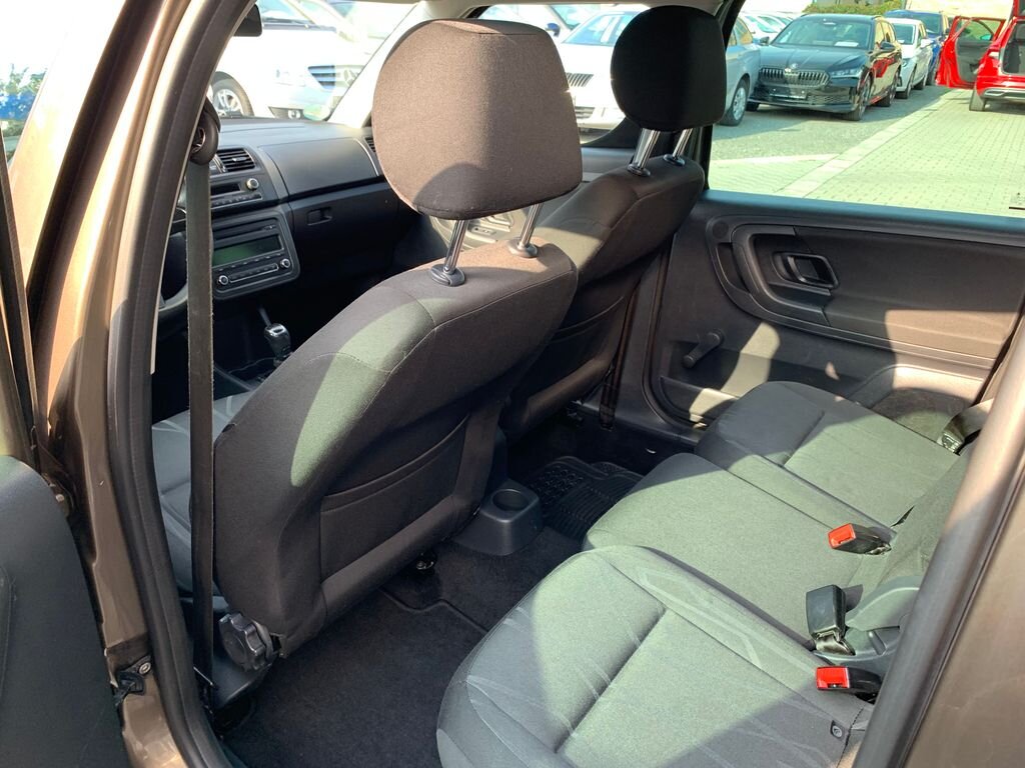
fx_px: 770
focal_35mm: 26
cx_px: 512
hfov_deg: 67.3
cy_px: 384
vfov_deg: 53.1
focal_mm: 4.25
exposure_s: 1/121
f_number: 1.8
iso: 80
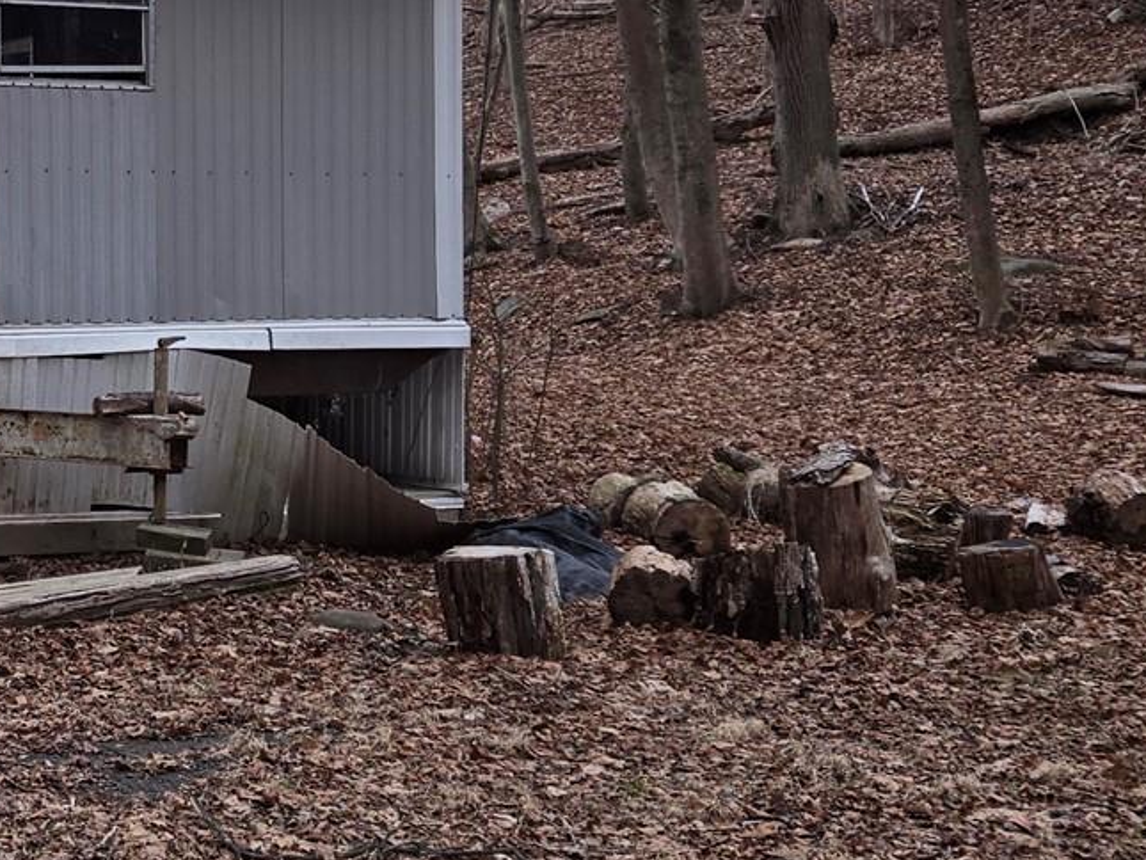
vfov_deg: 20.1
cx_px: -23
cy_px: 270
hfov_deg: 25.3
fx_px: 2417
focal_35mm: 73
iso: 25
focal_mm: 5.4
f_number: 1.8
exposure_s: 1/120
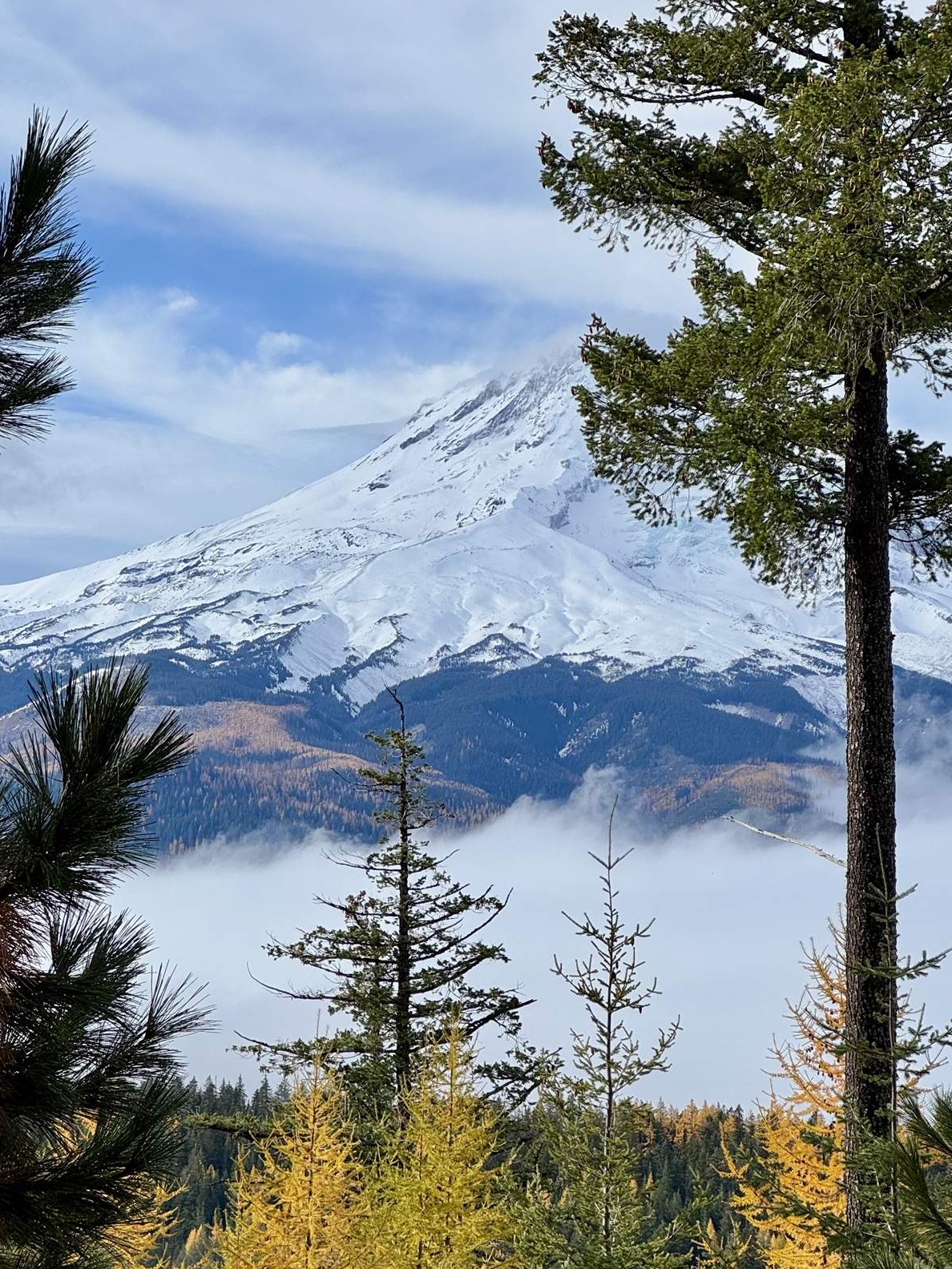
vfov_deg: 20.0
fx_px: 3594
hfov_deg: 15.1
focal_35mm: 98
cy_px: 753
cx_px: 360
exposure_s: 1/1325
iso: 25
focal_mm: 9
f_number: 2.8
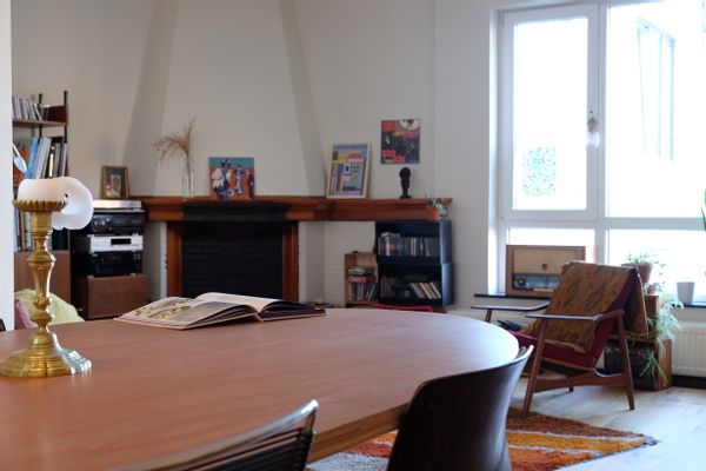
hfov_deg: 43.6
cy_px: 236
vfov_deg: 29.9
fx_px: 882
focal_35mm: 45
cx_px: 353
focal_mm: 30.2
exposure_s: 1/4
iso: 200
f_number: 5.6
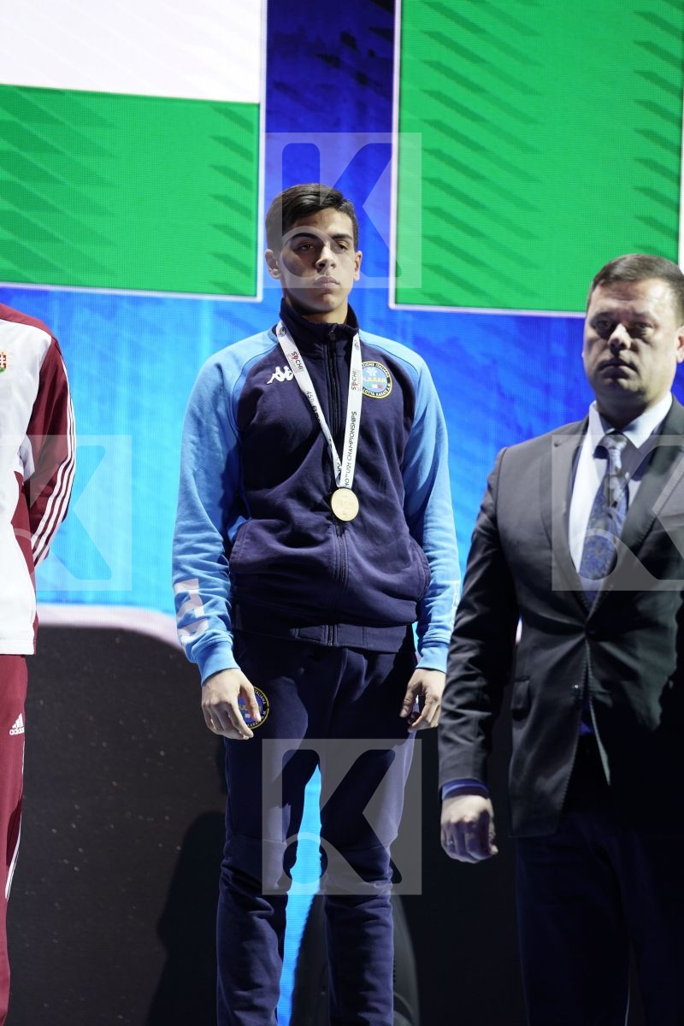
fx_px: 5700
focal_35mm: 200
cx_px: 342
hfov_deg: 6.9
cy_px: 513
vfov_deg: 10.3
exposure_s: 1/250
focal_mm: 200
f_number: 2.8
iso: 640
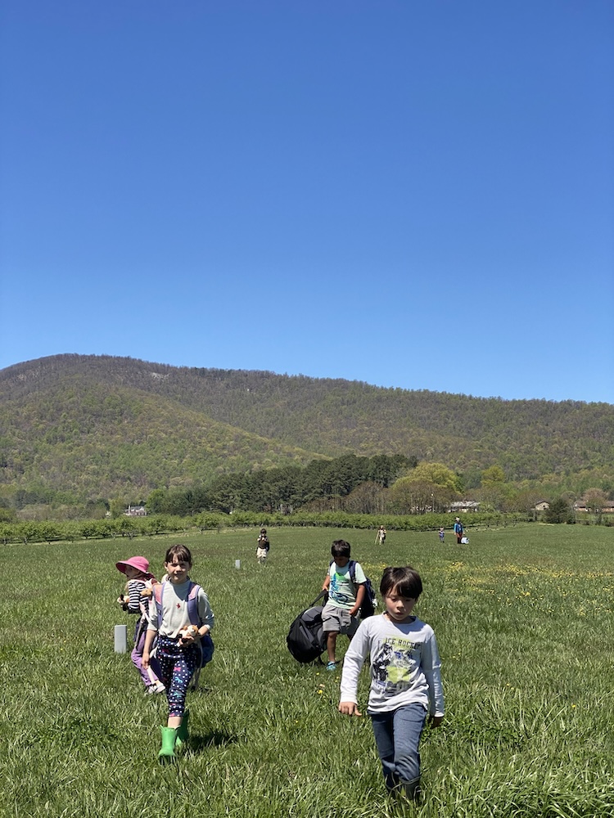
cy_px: 409
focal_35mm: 52
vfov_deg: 36.8
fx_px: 1230
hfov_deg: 28.0
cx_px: 307
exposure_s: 1/1370
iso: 20
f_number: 2
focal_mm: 6
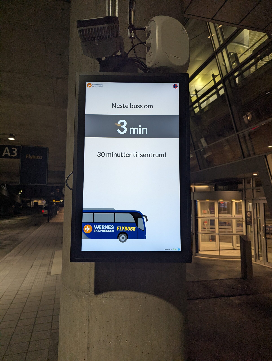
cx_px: 136
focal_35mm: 24
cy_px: 180
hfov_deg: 56.9
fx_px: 251
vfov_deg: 71.5
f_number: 1.85
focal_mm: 6.81
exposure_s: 1/101
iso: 78
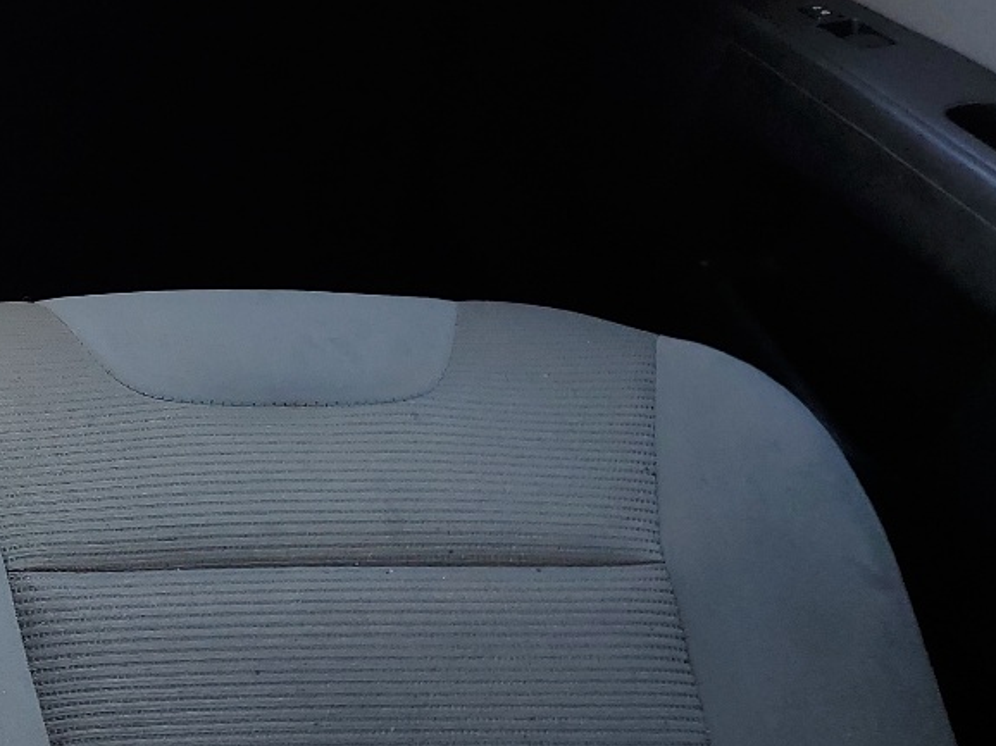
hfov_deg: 23.9
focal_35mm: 72
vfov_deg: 20.2
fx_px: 2071
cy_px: 174
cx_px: -288
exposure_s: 1/278
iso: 50
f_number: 1.5
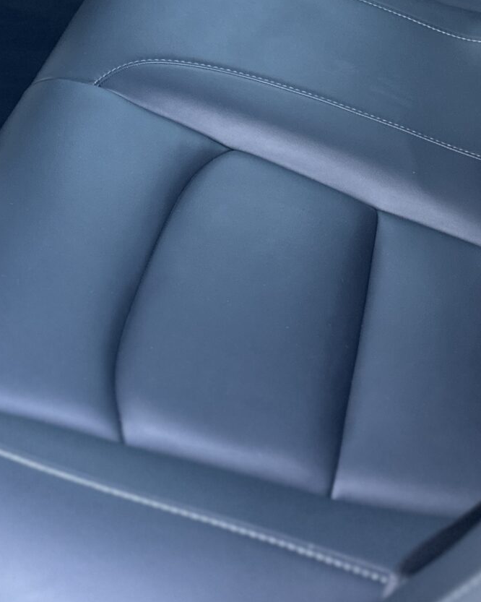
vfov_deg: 25.0
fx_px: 1282
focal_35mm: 72
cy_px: -16
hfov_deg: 21.1
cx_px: 365
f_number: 1.78
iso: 500
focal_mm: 6.86
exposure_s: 1/60
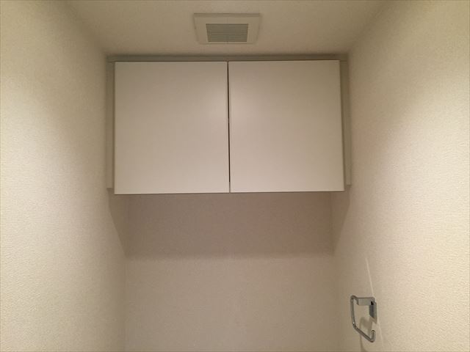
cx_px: 235
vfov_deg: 48.2
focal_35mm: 29
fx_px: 394
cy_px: 176
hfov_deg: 61.7
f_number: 2.2
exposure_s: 1/33
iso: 80
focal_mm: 4.15
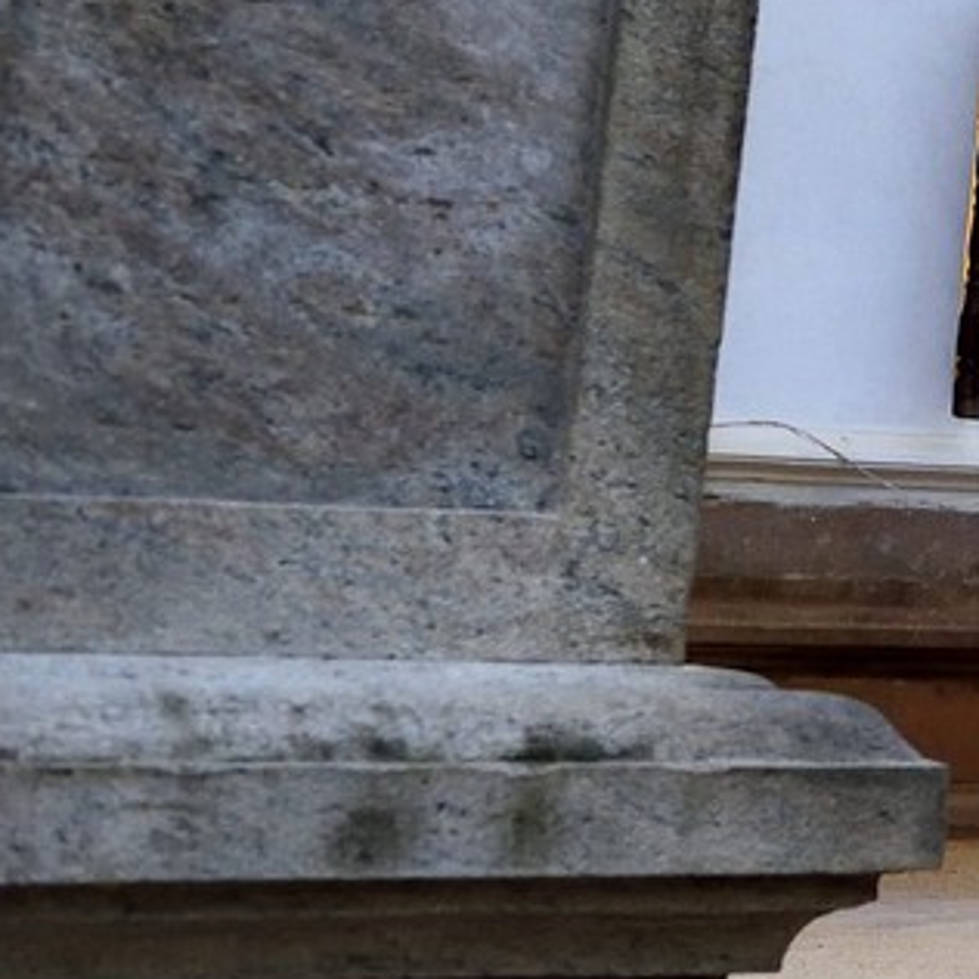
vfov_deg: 11.7
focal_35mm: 146
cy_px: -254
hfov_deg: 10.2
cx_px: 2420
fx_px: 4672
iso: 1600
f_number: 5
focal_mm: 34
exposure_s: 1/30
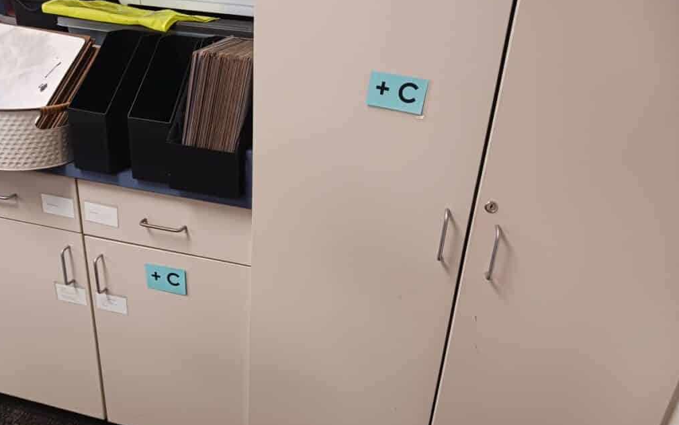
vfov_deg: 43.1
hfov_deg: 64.6
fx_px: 537
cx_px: 337
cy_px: 198
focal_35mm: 29
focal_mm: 4
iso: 400
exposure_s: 1/24
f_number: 1.8
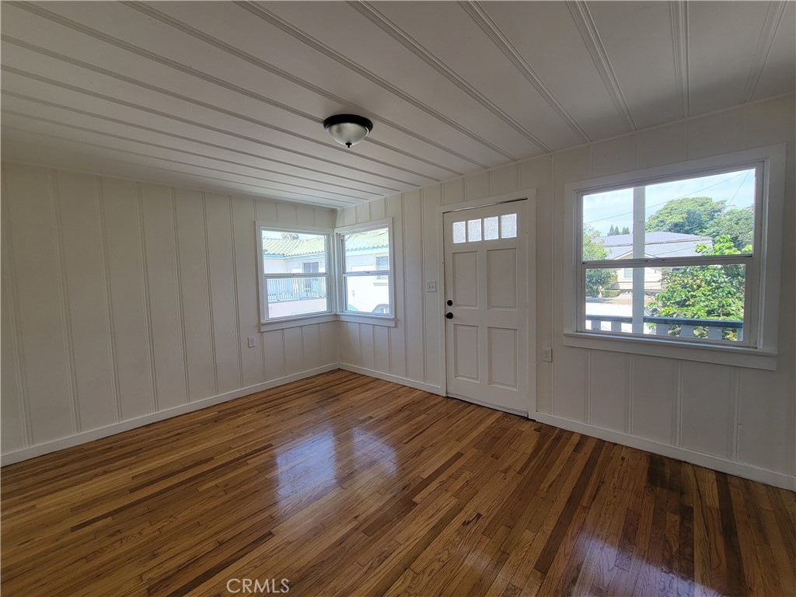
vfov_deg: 89.9
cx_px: 398
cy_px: 298
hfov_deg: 106.2
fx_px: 299
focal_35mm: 13
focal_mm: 2.2
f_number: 2.2
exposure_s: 1/143
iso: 50
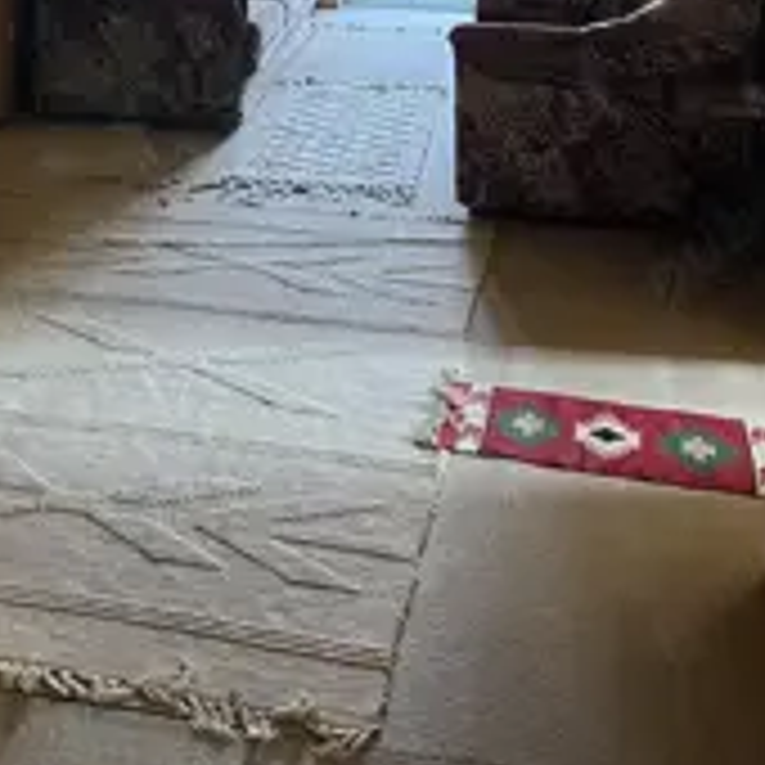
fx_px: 1350
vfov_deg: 28.6
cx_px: 274
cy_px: -86
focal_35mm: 54
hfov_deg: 31.5
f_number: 1.5
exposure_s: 1/60
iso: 400
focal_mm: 5.7
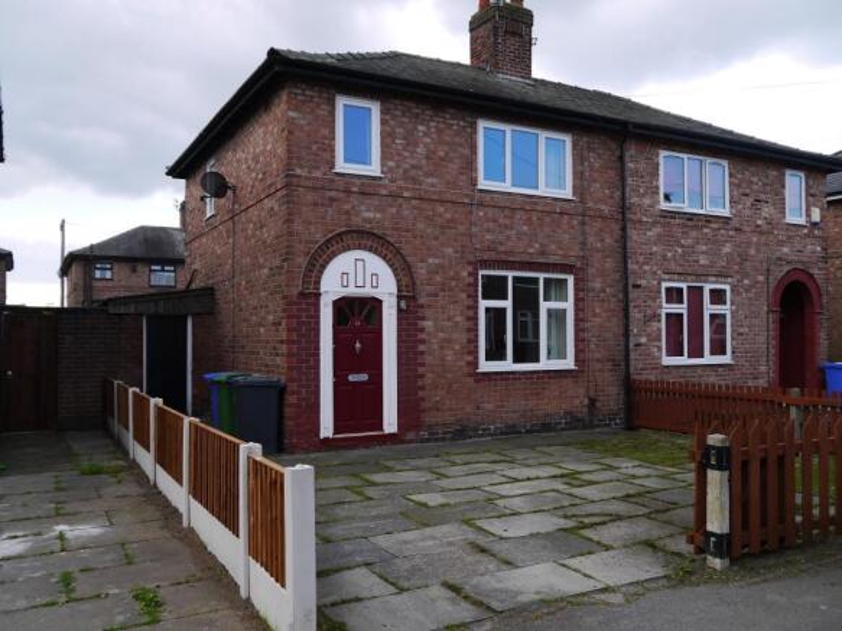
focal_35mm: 30
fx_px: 730
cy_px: 316
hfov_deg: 60.0
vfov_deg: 46.8
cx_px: 421
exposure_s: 1/320
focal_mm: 15
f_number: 5.6
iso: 160
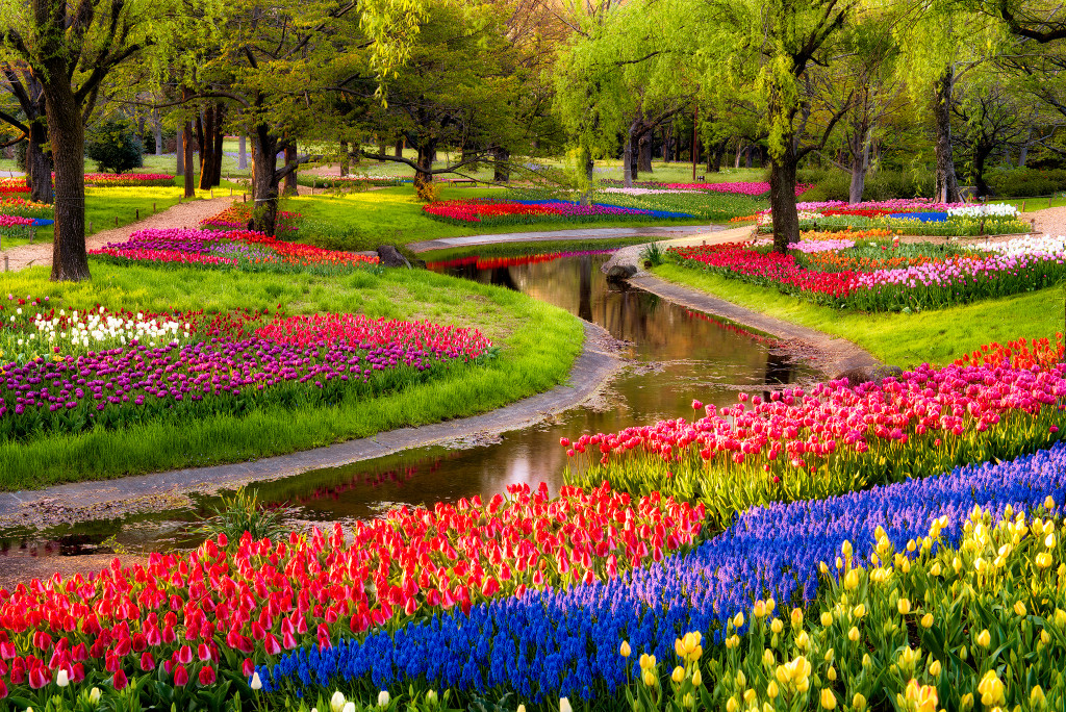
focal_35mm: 48
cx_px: 533
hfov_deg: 41.1
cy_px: 356
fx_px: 1422
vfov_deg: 28.1
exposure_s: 1/6
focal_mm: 48
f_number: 8
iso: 100
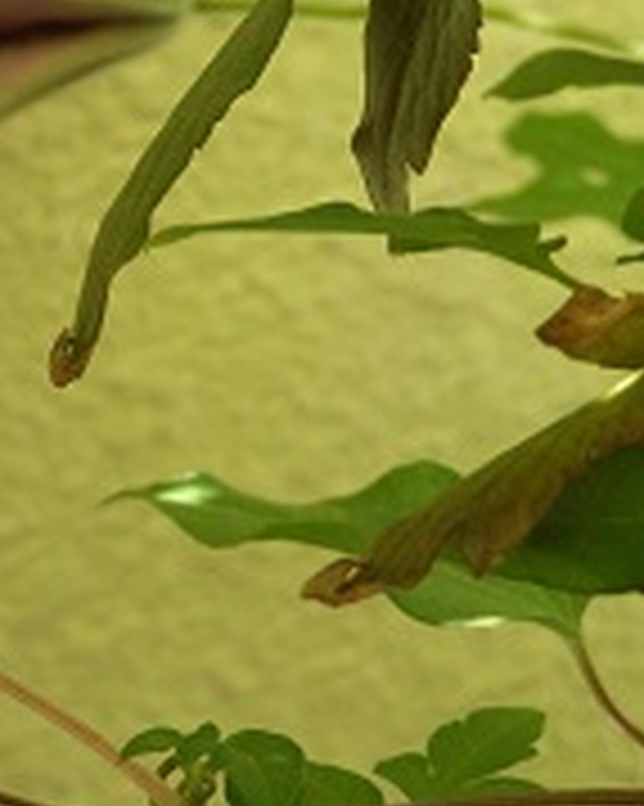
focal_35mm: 144
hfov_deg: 10.4
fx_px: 3434
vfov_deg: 13.3
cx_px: -230
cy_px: 207
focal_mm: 11.9
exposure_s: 1/100
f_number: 4.4
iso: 320
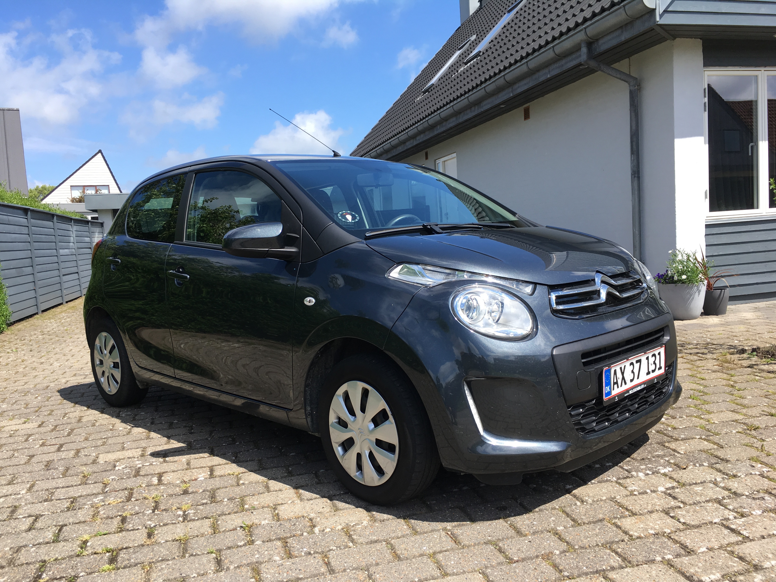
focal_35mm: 29
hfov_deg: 61.7
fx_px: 650
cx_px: 388
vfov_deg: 48.2
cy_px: 291
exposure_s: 1/818
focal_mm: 4.15
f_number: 2.2
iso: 25
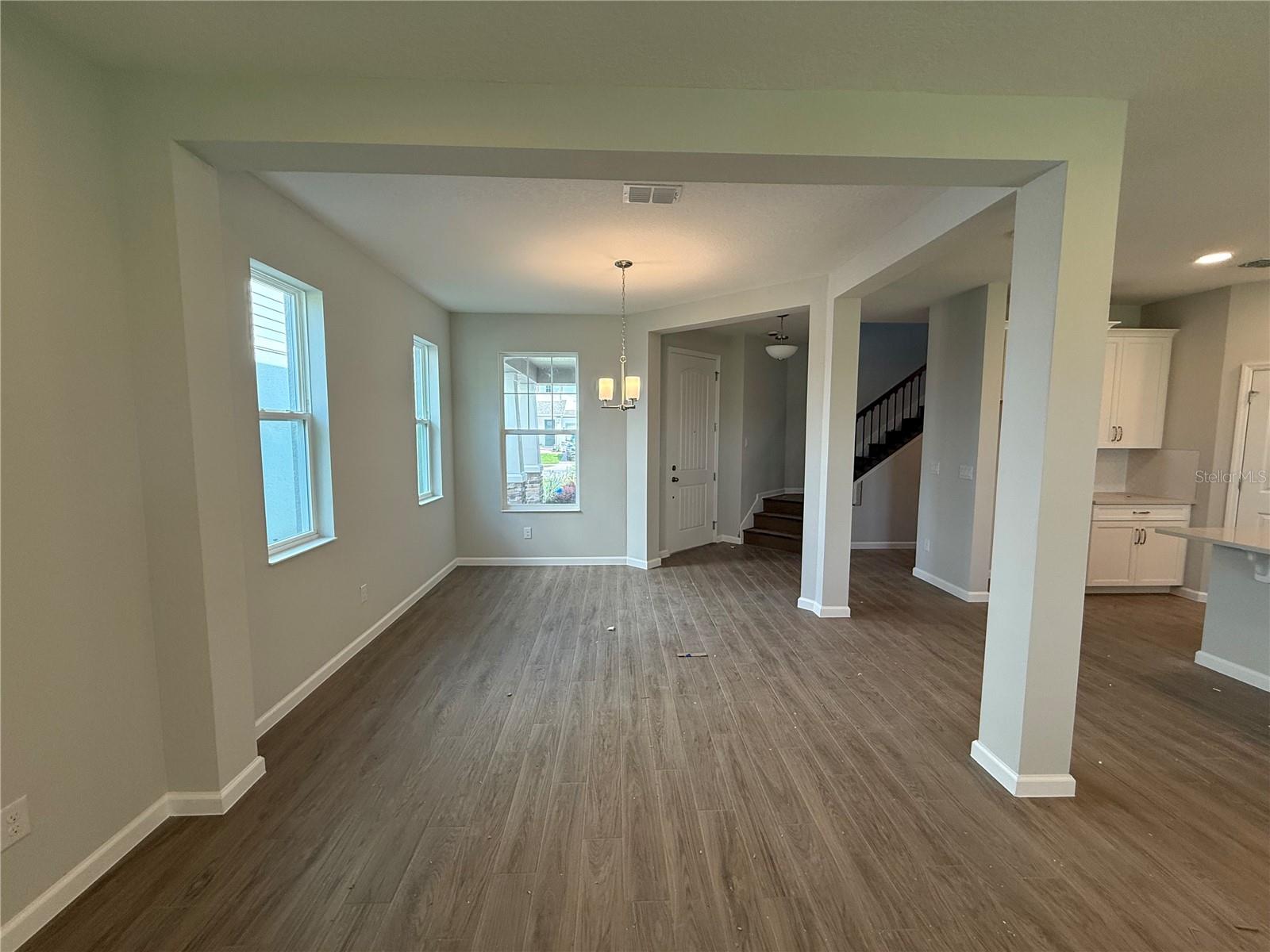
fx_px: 514
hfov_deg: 102.1
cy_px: 476
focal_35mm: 14
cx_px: 635
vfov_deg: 85.7
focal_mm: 2.22
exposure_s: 1/120
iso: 160
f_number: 2.2
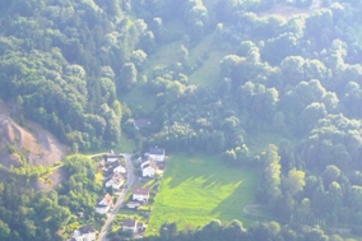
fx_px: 1588
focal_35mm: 158
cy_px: 245
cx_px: 60
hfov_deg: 12.9
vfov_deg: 8.6
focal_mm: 13.7
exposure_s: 1/100
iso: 100
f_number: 2.1
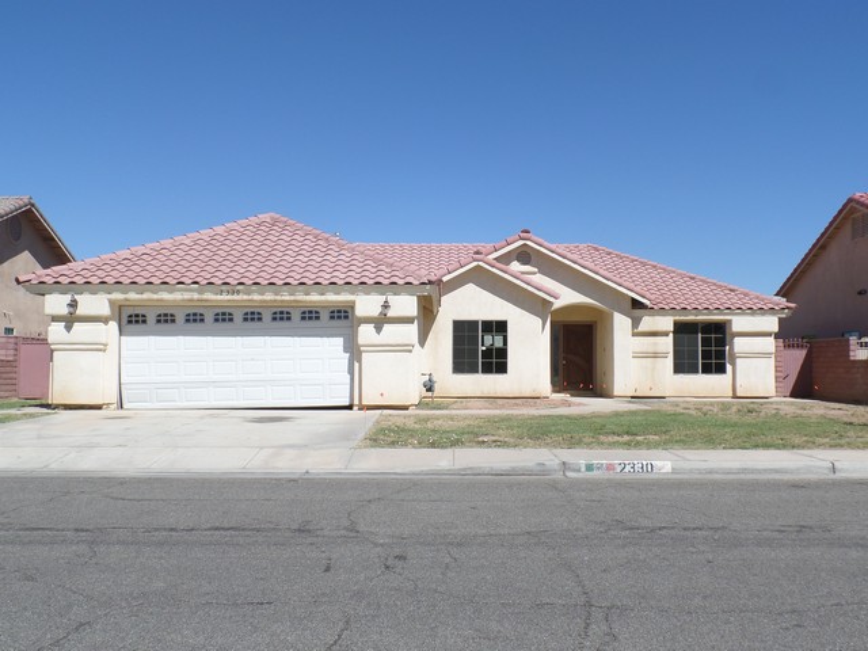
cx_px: 434
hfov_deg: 52.6
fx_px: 878
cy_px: 326
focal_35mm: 35
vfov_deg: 40.7
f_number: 4.8
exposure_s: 1/1000
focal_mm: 6.2
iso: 100
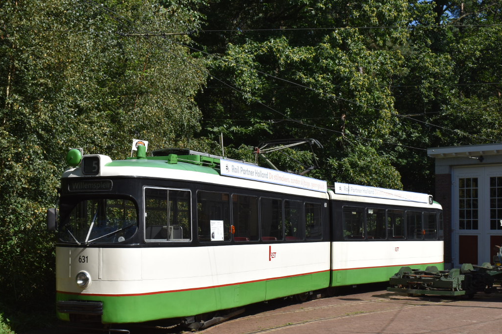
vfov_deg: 26.1
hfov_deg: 38.4
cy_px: 200
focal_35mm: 52
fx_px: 720
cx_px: 224
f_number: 10
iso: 200
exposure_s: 1/400
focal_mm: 27
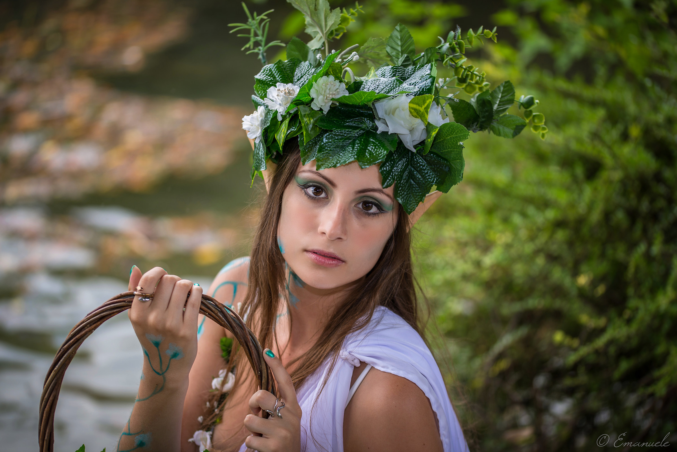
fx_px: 1975
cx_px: 338
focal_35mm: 105
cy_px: 226
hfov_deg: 19.4
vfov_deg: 13.1
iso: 100
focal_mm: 105
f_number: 3
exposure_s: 1/200
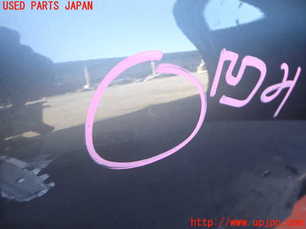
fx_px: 265
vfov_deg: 46.8
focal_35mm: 30
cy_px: 114
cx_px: 153
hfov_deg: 60.0
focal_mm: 5.4
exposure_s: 1/80
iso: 100
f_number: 2.3
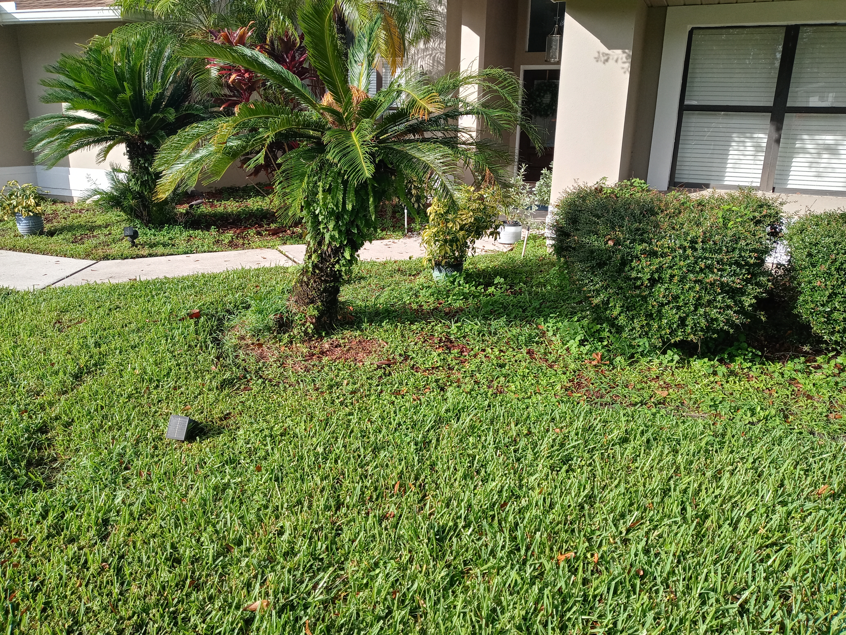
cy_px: 318
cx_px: 423
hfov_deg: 63.4
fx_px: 684
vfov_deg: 49.7
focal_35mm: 28
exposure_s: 1/734
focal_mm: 3.61
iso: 100
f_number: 1.8
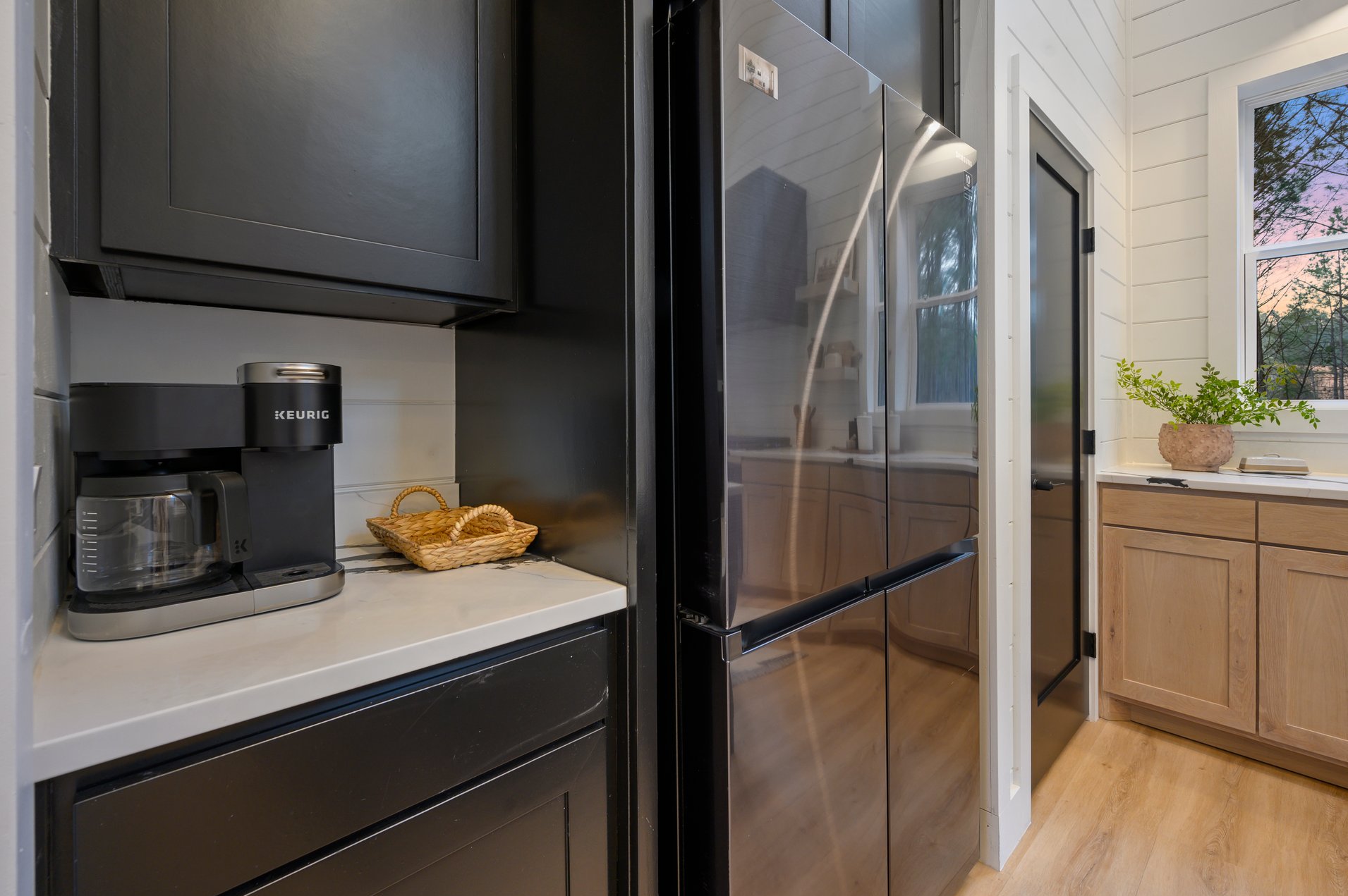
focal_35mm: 15
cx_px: 688
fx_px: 561
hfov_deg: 100.4
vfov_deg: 77.2
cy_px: 424
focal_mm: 14
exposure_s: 1/1.25
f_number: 9
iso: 400
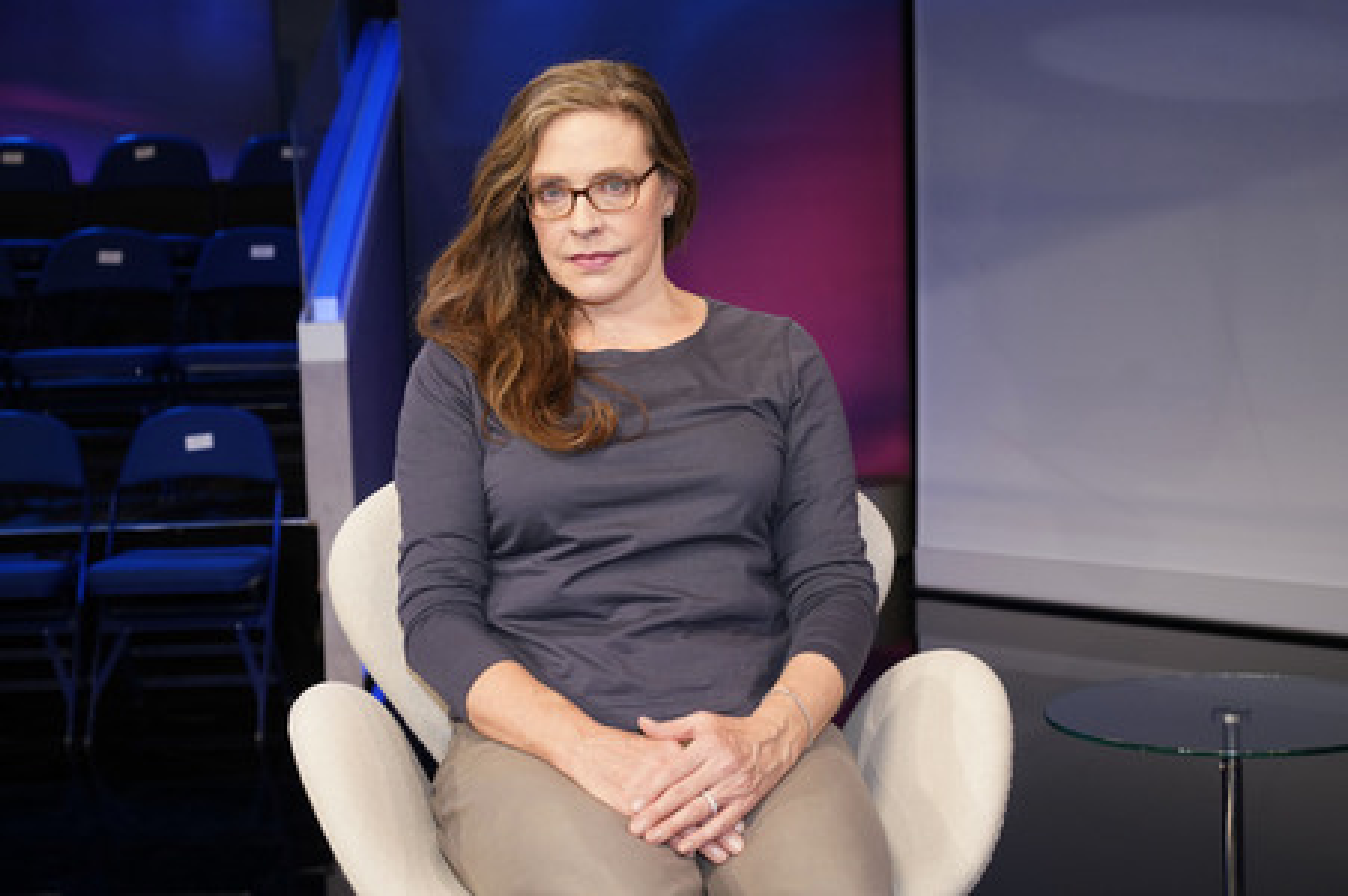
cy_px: 448
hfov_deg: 38.9
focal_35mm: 51
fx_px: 1908
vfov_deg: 26.4
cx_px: 674
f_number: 5
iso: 2000
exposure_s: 1/125
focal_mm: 51
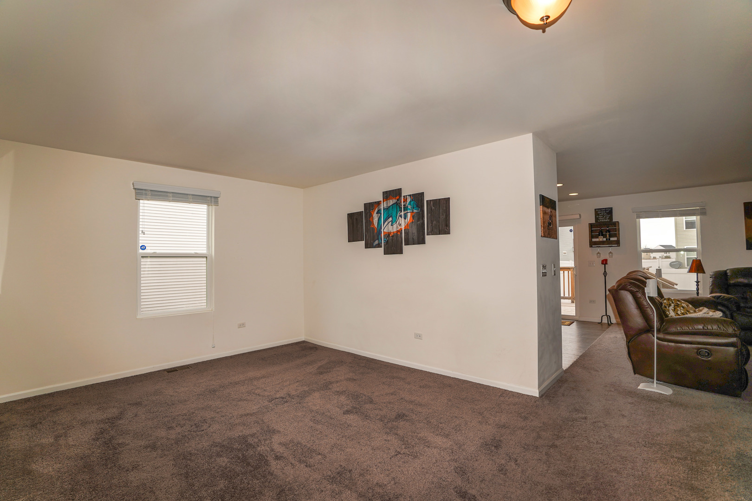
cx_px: 376
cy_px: 250
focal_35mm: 16
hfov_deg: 96.7
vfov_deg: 73.7
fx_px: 334
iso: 100
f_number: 3.5
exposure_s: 1/100
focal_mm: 16
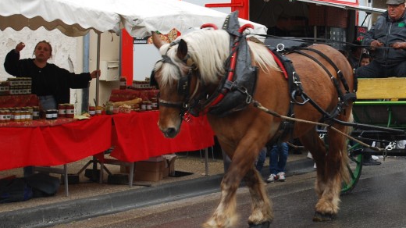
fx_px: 990
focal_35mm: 92
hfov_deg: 22.9
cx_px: 323
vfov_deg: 13.1
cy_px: 65
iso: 125
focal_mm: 34
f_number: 5.6
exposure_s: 1/125
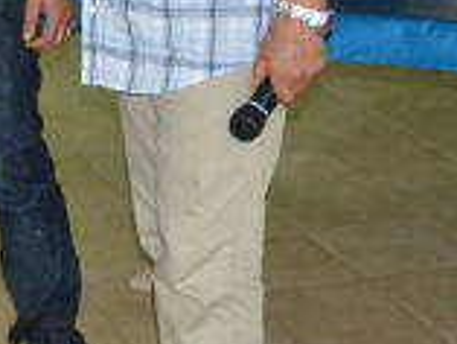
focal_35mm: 141
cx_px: -195
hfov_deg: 13.3
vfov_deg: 10.4
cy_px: -39
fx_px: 1863
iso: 3200
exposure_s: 1/60
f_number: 4
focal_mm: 26
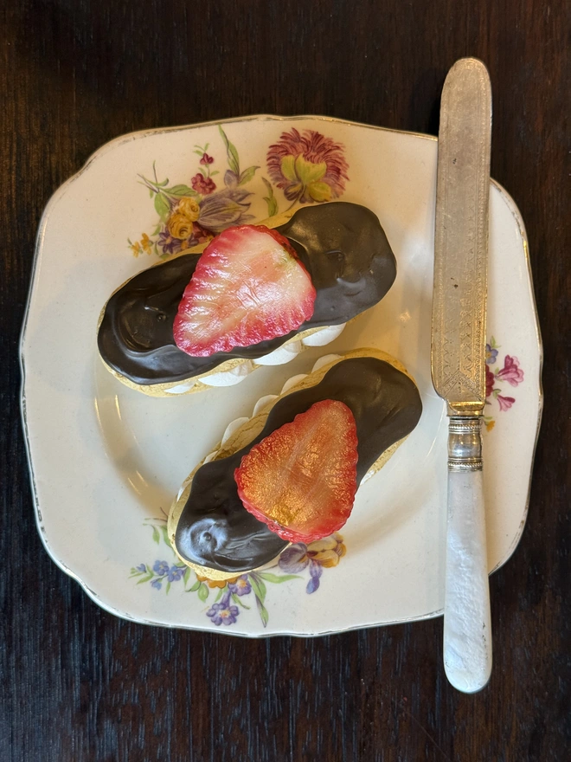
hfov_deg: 30.3
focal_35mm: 48
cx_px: 286
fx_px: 1056
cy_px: 381
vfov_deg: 39.7
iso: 160
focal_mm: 6.76
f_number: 1.78
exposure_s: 1/60
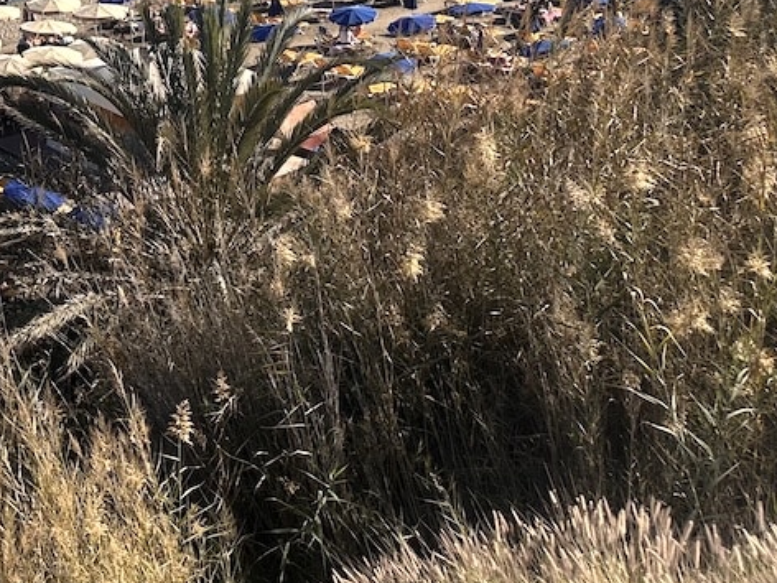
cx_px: -99
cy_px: -23
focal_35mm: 61
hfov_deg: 28.5
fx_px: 1369
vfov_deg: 22.9
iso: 80
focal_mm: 6.86
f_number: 1.78
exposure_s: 1/4016
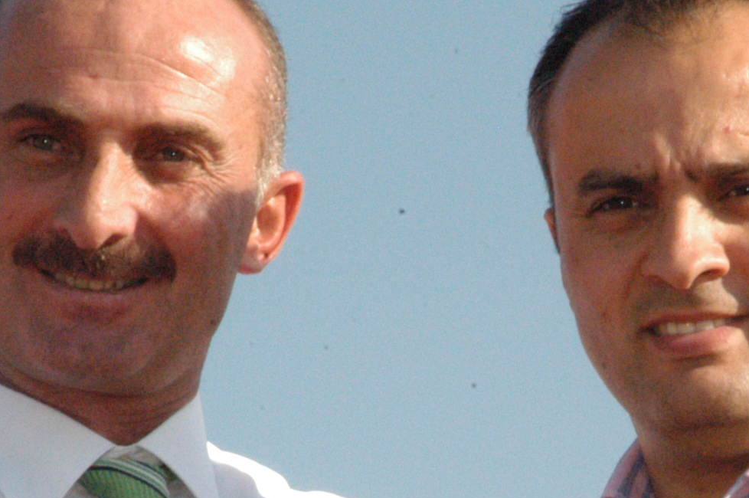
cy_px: 569
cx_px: 477
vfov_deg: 4.2
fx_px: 6713
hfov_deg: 6.4
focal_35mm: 323
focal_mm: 70
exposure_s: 1/180
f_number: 29
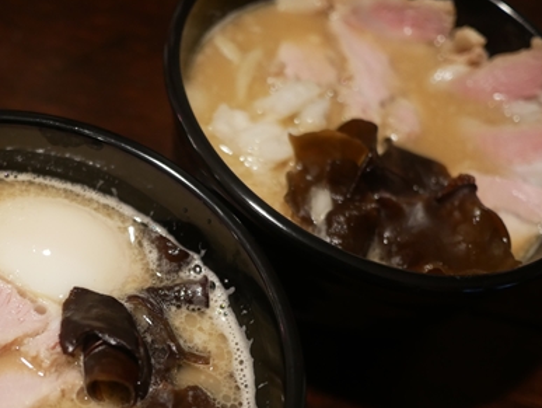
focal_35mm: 62
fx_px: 972
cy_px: 304
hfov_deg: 30.7
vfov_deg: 23.5
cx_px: 143
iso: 1000
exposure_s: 1/60
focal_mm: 20
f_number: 1.7
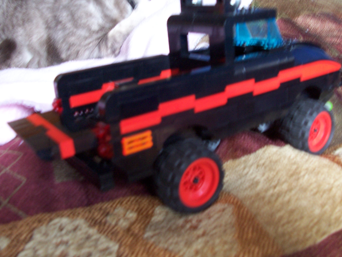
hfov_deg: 46.8
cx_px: 184
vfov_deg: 35.9
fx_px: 395
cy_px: 115
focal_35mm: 40
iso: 140
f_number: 2.8
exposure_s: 1/8
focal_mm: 6
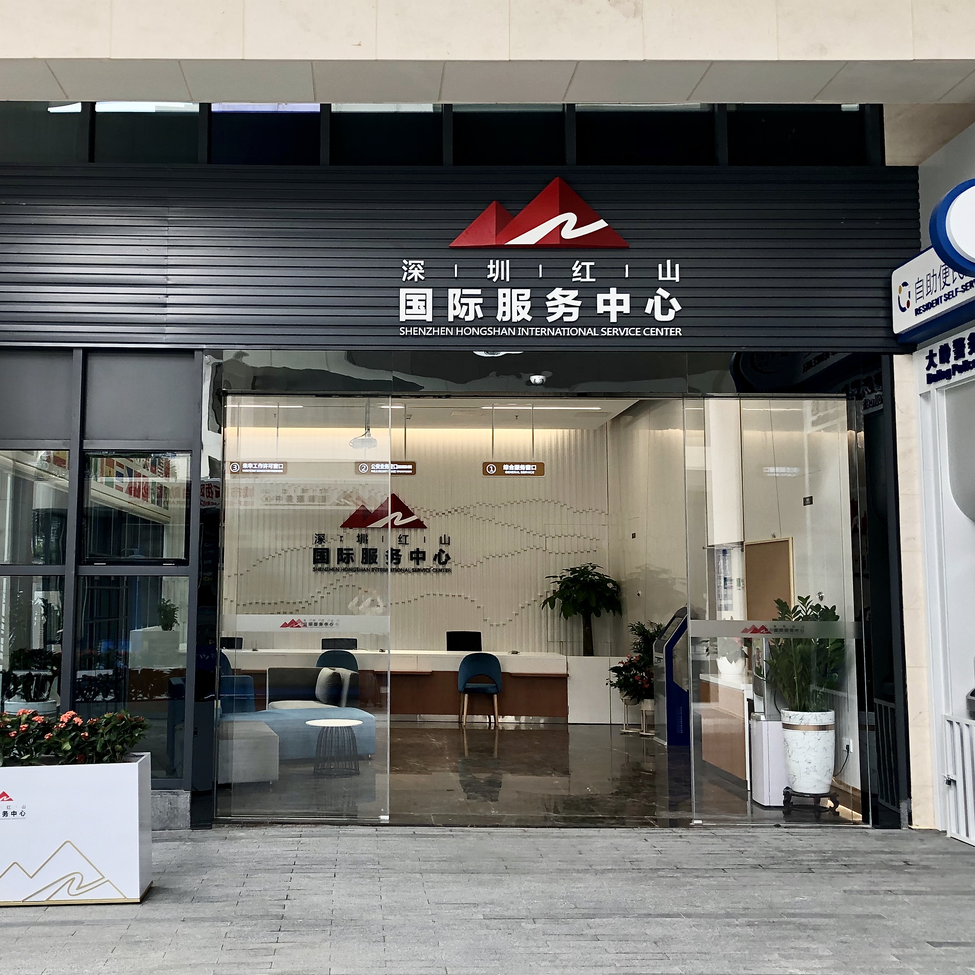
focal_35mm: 40
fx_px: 1275
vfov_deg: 41.8
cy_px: 447
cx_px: 350
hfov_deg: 41.5
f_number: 1.8
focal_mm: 3.99
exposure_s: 1/120
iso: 125
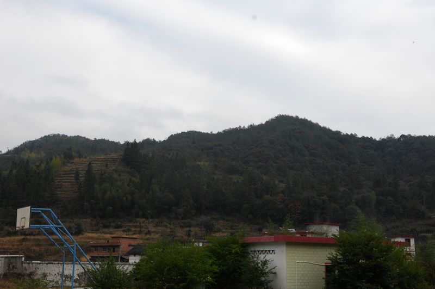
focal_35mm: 51
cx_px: 218
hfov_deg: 38.9
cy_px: 144
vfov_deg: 26.4
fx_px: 615
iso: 200
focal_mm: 34
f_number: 9
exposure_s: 1/320
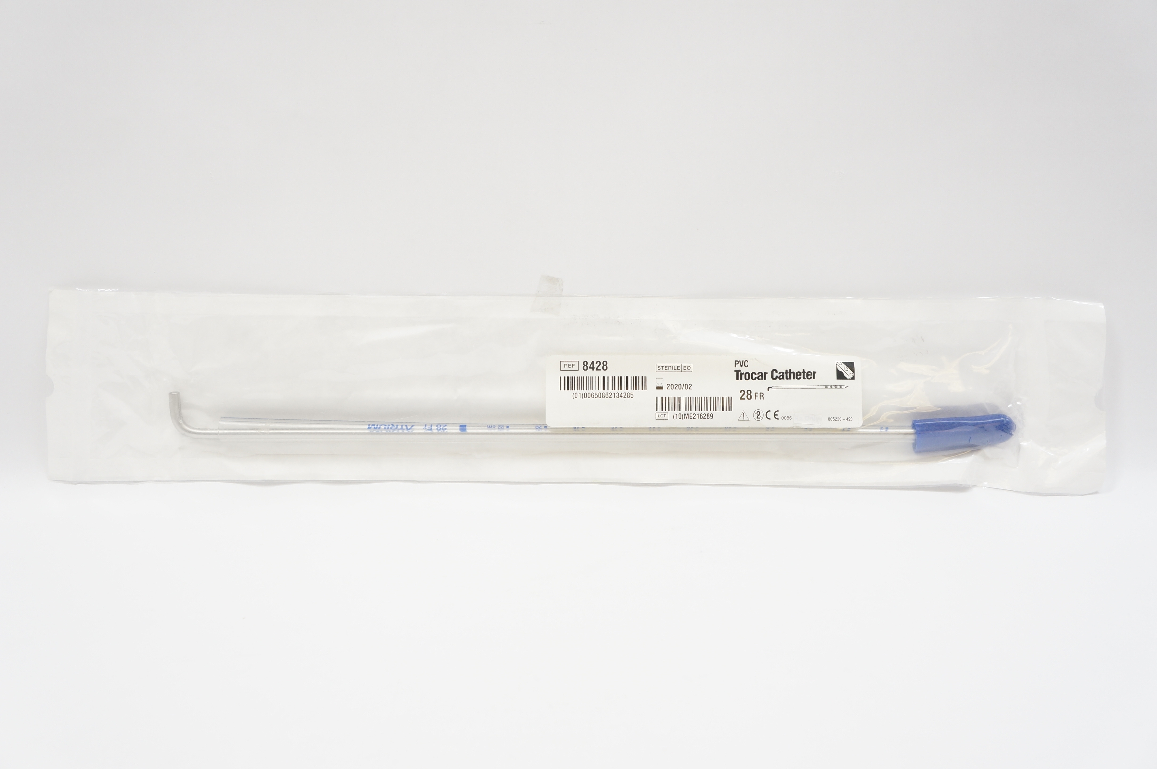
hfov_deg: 51.3
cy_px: 384
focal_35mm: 38
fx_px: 1204
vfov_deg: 35.4
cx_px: 578
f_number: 5
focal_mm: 25
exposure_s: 1/80
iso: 400
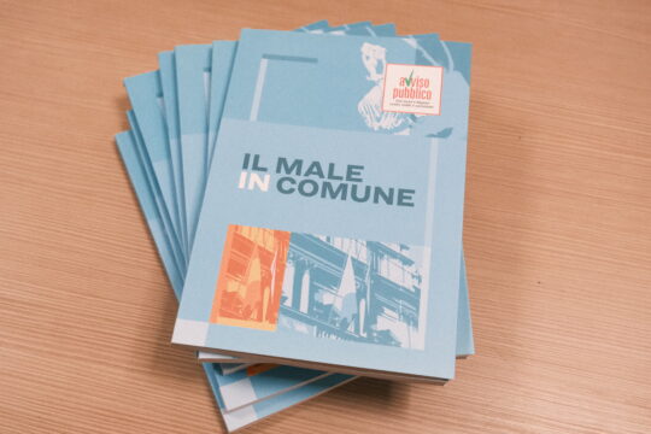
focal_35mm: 41
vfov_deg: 32.6
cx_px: 326
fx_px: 741
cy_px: 217
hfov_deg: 47.4
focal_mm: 27.4
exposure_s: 1/160
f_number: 4
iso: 3200
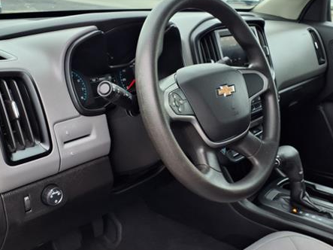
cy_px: 93
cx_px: 186
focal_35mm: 39
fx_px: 375
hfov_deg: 47.8
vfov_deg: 36.6
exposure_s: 1/233
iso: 40
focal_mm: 3.58
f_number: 1.9
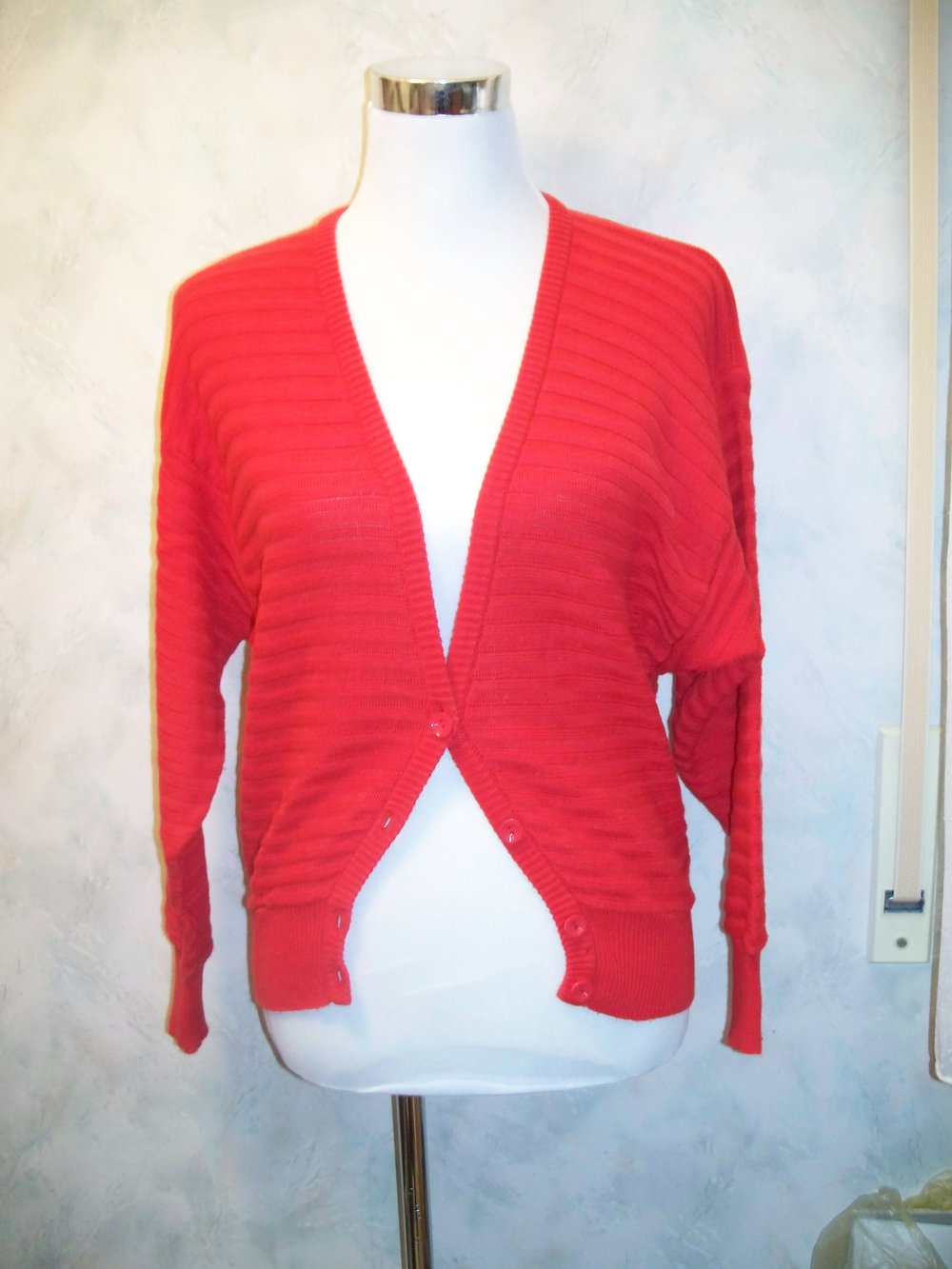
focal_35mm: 37
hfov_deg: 38.7
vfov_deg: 50.1
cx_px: 476
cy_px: 634
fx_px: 1357
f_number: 2.8
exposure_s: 1/60
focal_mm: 7.8
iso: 400
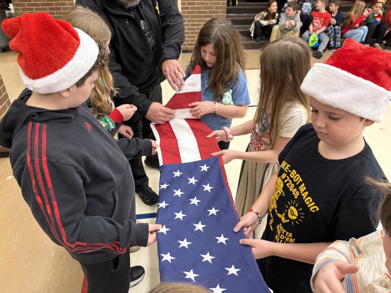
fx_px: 294
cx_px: 196
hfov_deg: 67.3
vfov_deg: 53.1
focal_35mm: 26
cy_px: 146
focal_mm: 5.96
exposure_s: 1/60
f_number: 1.6
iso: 160
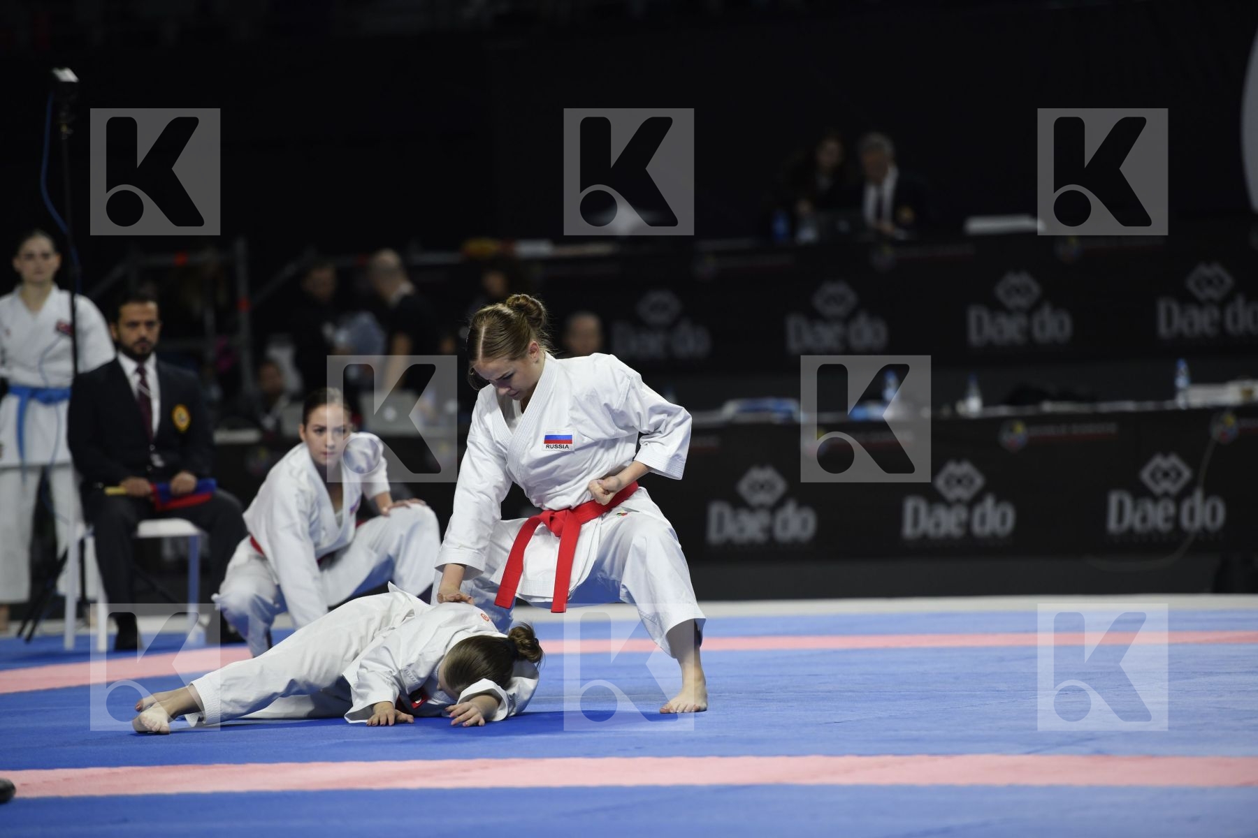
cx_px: 629
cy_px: 419
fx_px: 6988
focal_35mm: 200
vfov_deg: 6.9
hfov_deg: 10.3
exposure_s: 1/800
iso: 800
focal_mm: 200
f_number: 2.8
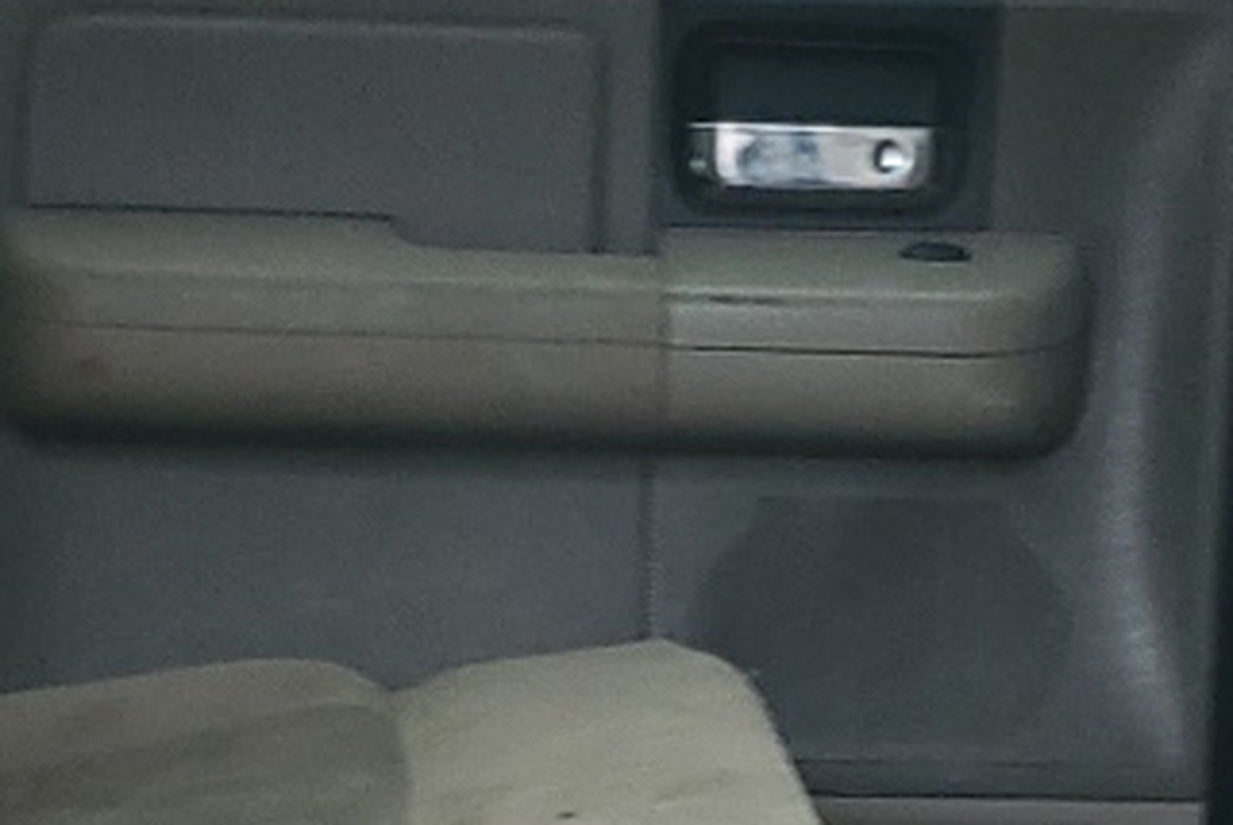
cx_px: 790
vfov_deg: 9.9
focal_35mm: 135
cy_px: 1184
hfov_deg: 15.2
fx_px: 4628
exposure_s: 1/120
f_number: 1.5
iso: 91
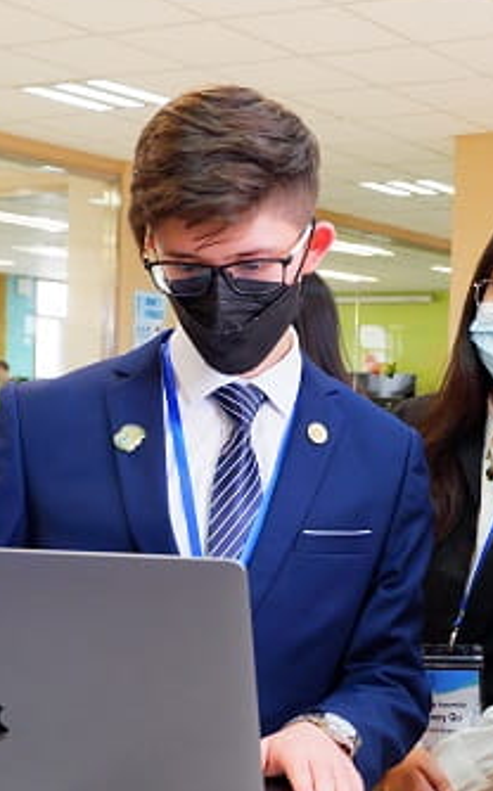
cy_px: 440
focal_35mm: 62
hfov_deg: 20.1
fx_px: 1336
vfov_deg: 33.0
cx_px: 519
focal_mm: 19.2
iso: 1600
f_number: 4
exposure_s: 1/40
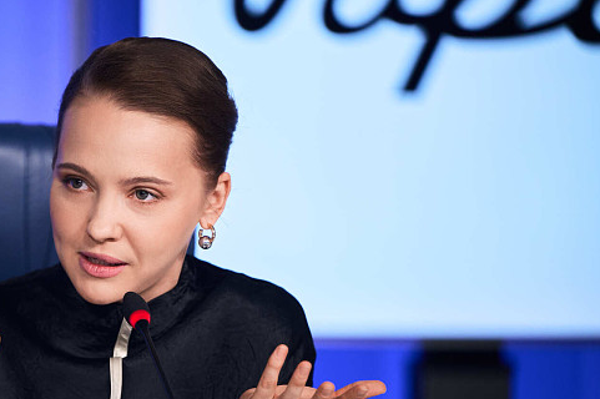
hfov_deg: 7.0
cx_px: 109
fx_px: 4930
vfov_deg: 4.6
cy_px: 297
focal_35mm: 296
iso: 1250
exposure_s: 1/320
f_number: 2.8
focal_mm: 180
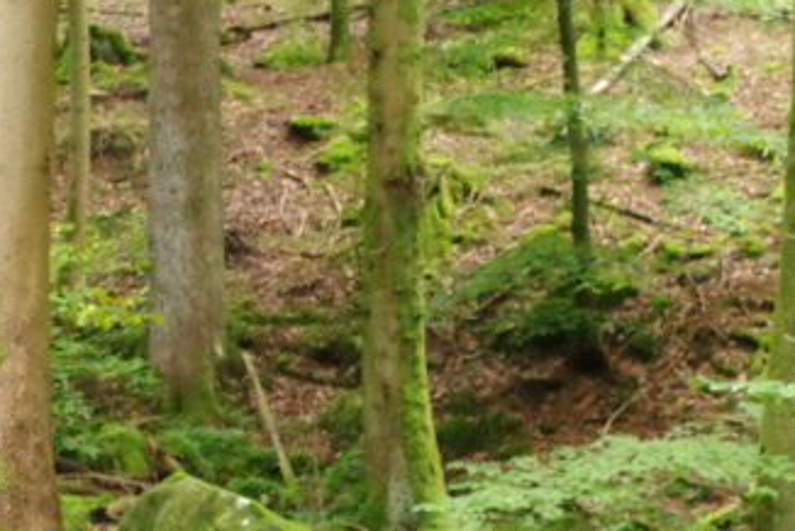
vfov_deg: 8.5
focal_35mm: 160
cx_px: 46
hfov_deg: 12.7
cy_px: 583
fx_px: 3536
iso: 6400
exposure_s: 1/160
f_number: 6.3
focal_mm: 34
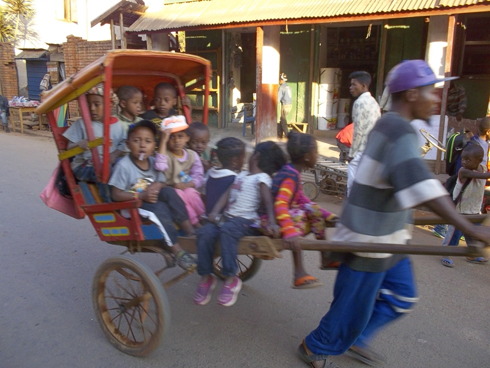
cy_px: 184
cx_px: 245
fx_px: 411
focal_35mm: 29
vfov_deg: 48.3
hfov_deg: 61.6
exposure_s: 1/100
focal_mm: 4.1
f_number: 3.3
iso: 80
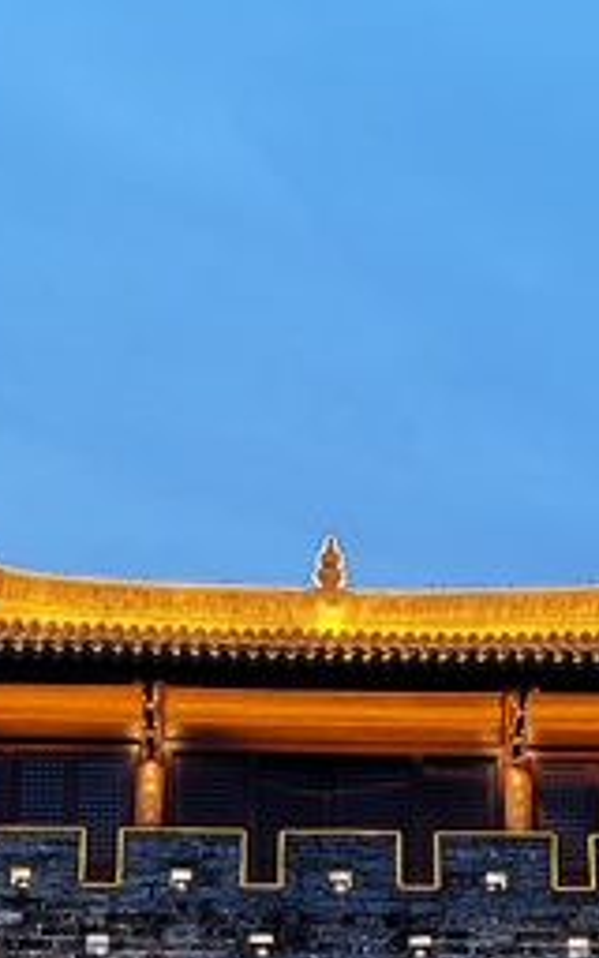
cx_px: 348
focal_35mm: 67
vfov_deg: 29.7
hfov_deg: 19.4
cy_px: 808
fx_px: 1750
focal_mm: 3.95
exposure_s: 1/50
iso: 80
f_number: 1.8
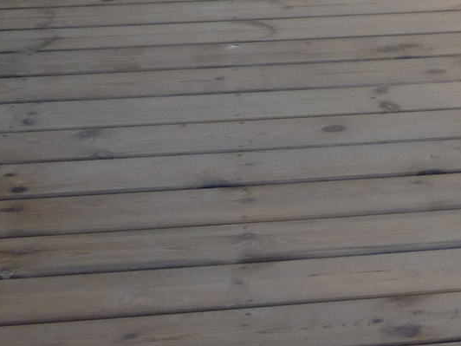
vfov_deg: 11.8
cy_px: -201
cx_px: 481
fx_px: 1585
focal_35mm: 119
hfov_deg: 16.2
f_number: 2.8
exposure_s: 1/125
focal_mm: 5.5
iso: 80
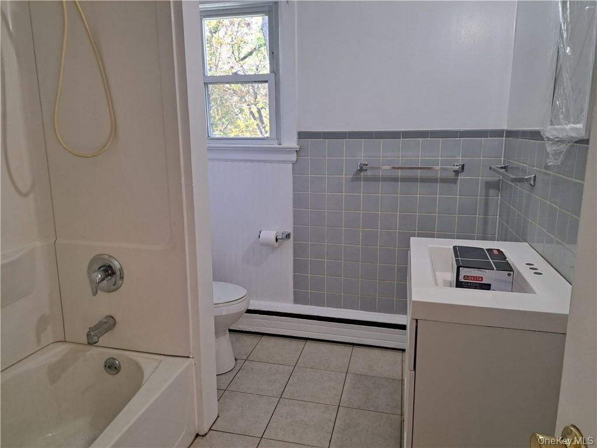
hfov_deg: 71.6
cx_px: 298
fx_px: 414
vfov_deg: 56.8
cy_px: 224
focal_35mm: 24
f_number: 1.8
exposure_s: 1/60
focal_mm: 5.23
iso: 160
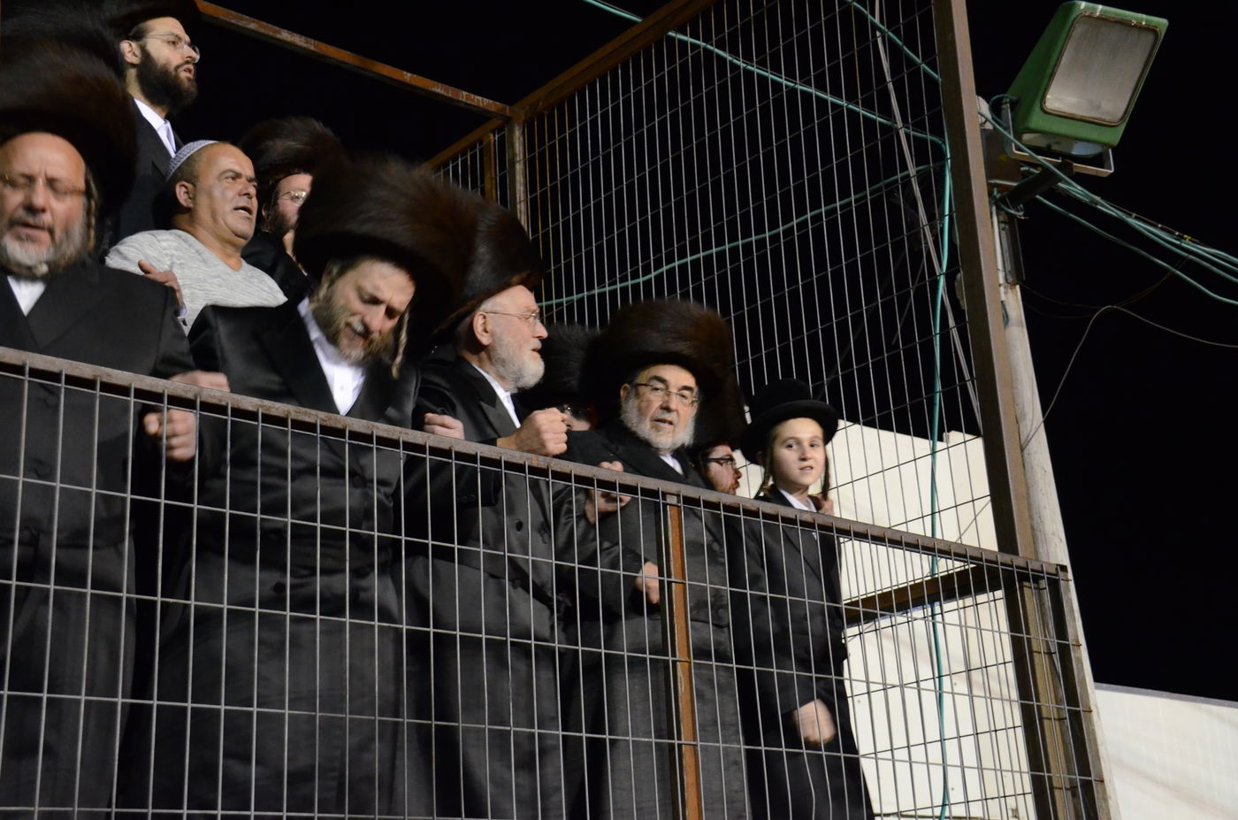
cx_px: 619
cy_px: 410
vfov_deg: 25.6
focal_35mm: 52
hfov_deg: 37.9
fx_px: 1802
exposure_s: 1/40
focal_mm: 35
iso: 3200
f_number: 4.5
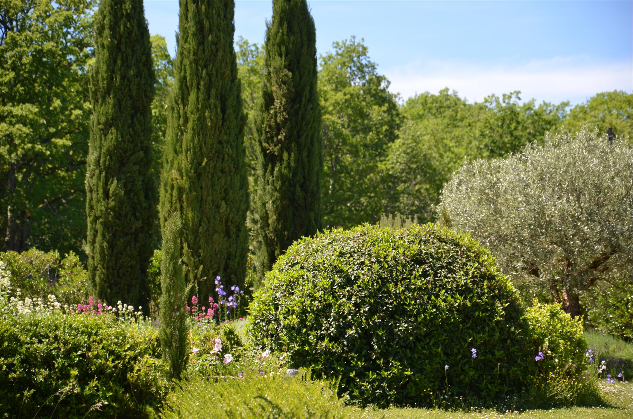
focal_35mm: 158
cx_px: 316
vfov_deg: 8.7
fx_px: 2764
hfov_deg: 13.1
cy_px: 210
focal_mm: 105
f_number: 5.6
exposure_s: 1/200
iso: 100
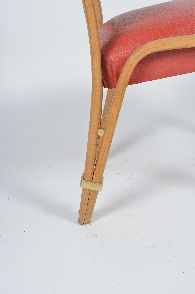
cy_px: 147
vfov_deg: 27.0
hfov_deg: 18.1
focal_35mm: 75
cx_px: 98
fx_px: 612
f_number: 11
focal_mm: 50
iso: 100
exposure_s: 1/125
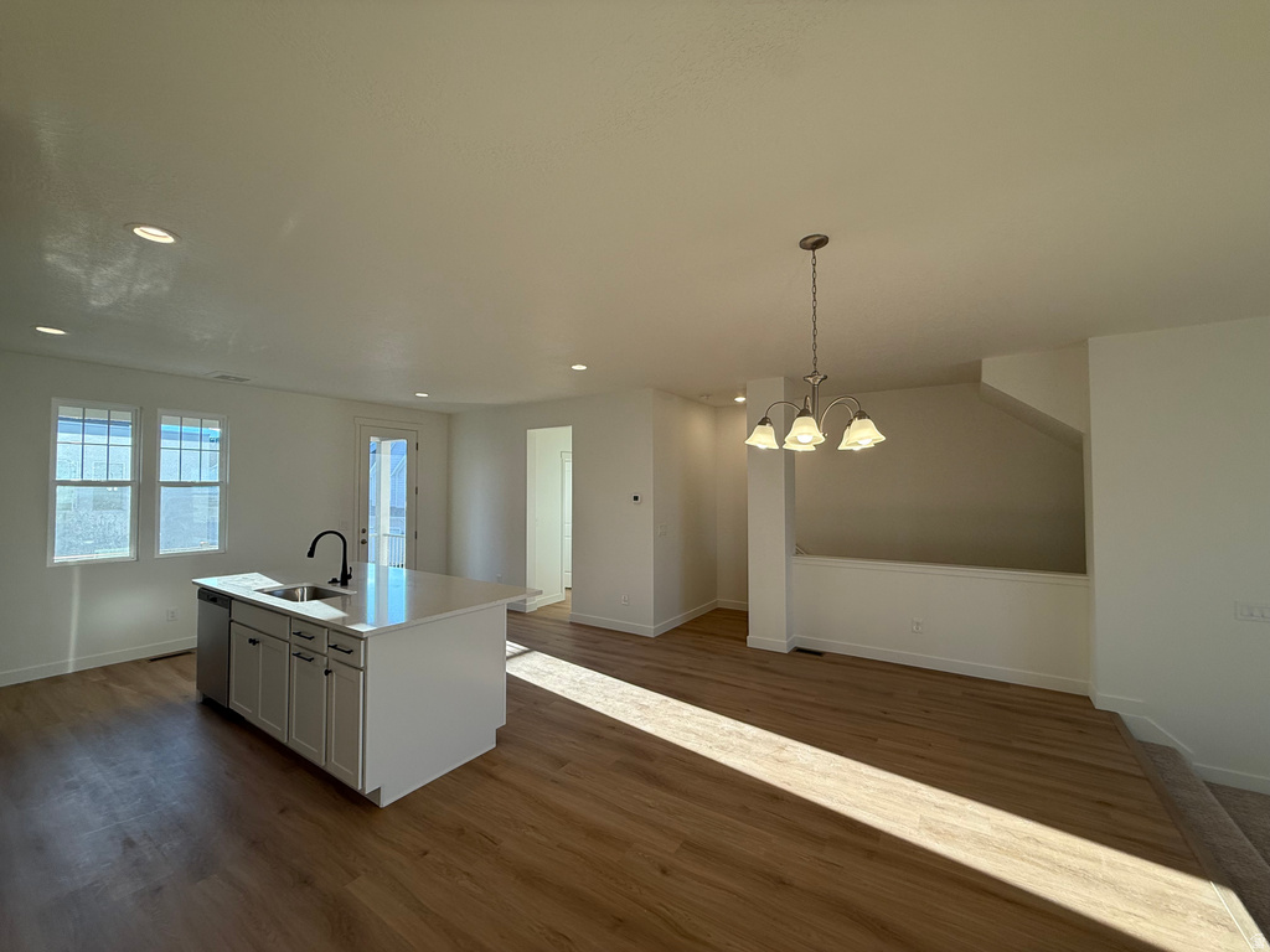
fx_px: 514
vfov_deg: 85.7
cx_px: 635
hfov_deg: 102.1
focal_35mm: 14
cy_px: 476
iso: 64
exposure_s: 1/184
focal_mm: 2.22
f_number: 2.2
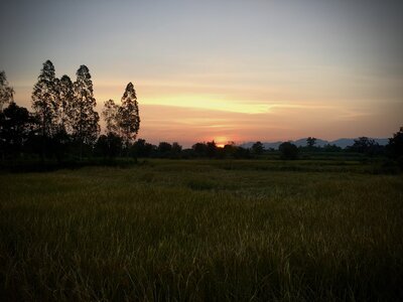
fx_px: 338
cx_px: 202
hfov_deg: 61.7
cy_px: 151
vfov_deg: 48.2
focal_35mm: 29
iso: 25
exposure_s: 1/177
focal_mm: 4.15
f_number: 2.2
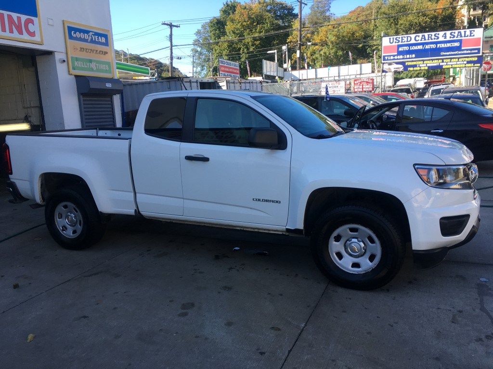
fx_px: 413
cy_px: 184
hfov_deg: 61.7
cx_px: 246
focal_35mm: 29
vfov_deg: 48.2
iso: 25
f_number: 2.2
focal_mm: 4.15
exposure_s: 1/416
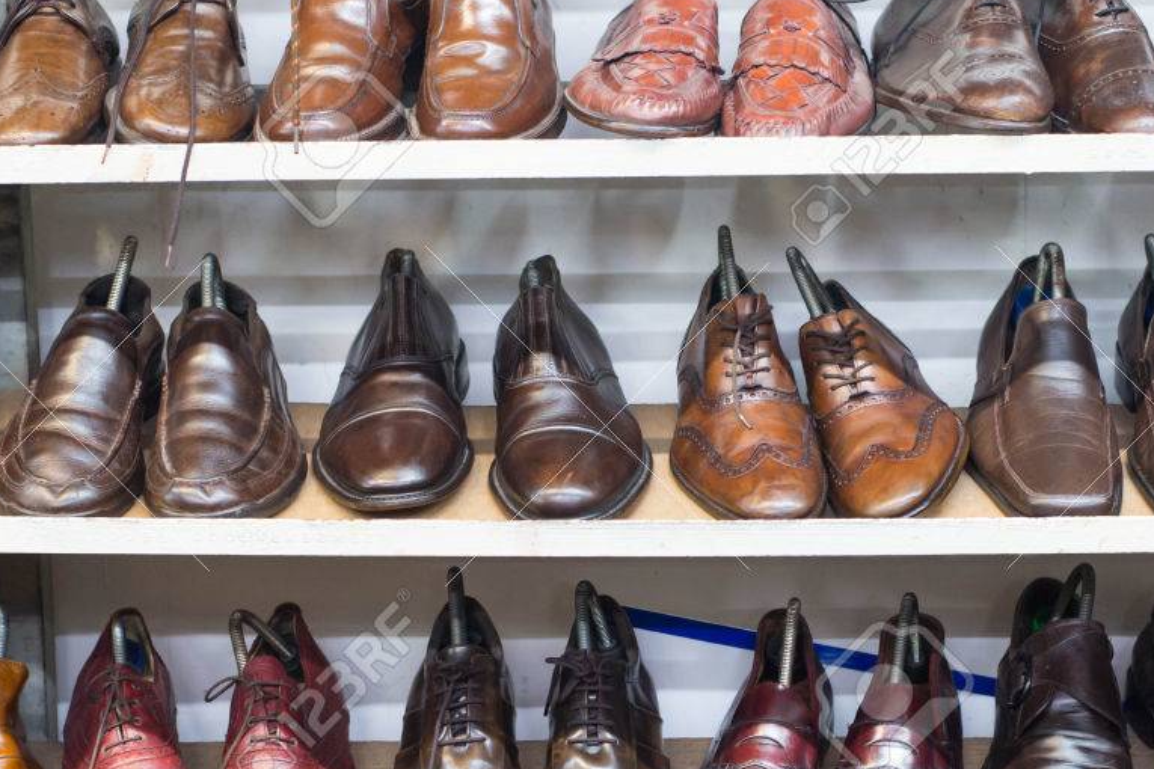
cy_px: 640
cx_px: 605
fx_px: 2725
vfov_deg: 15.9
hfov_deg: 23.9
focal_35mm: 85
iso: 1400
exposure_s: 1/40
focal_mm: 50
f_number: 4
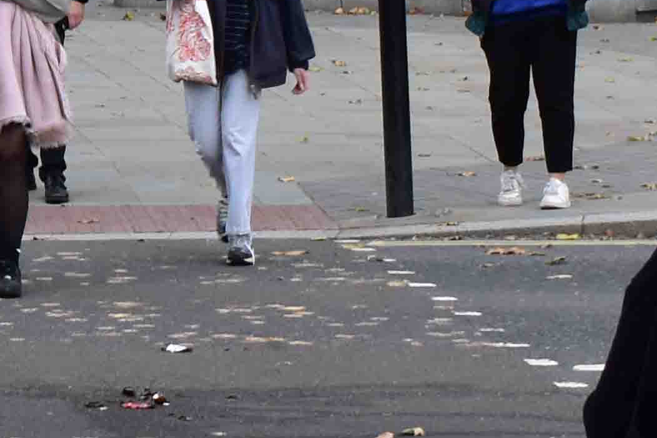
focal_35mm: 291
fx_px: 5310
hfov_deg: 6.9
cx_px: -560
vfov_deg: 4.7
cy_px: -269
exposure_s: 1/125
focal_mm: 34
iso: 400
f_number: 9
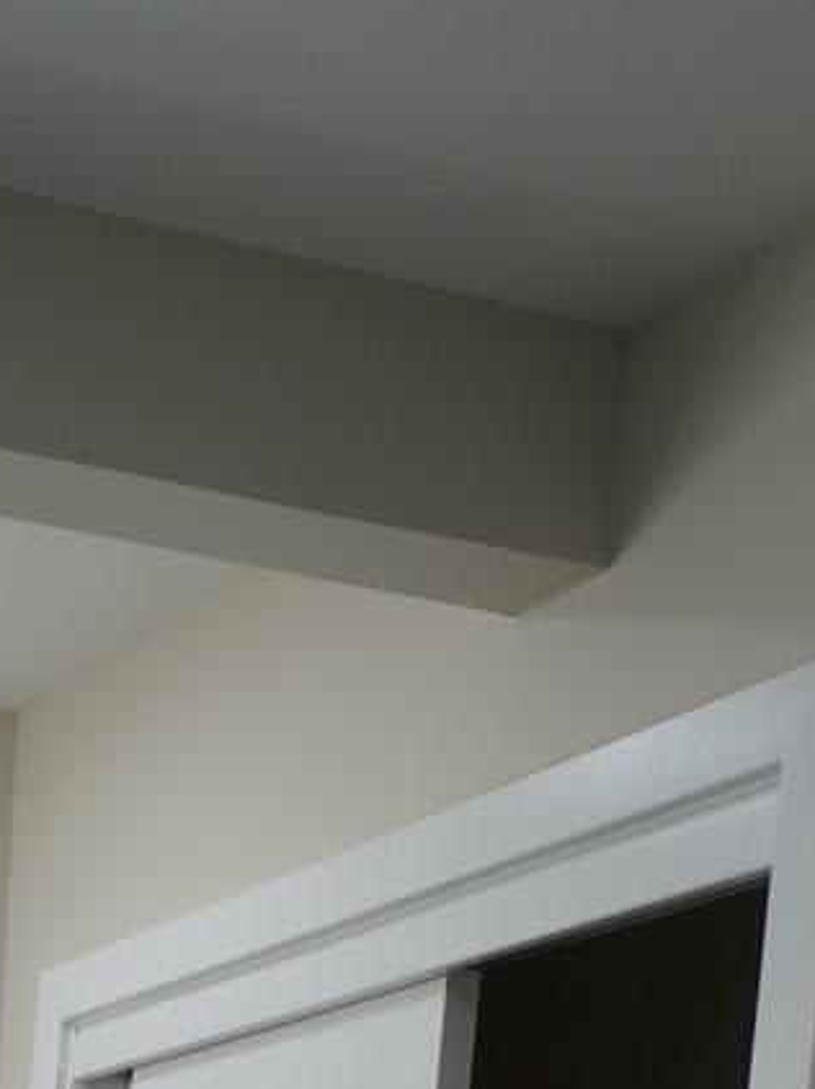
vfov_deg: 18.5
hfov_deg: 16.2
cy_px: 1930
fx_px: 2640
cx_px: -358
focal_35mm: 84
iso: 125
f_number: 4
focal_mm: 16
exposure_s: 1/60
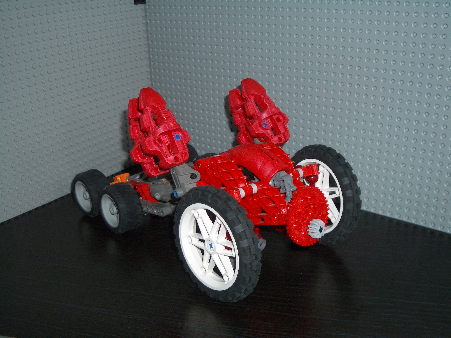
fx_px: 534
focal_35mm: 41
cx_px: 226
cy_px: 169
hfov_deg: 45.8
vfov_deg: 35.1
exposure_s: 1/60
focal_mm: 6.8
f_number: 2.8
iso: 100
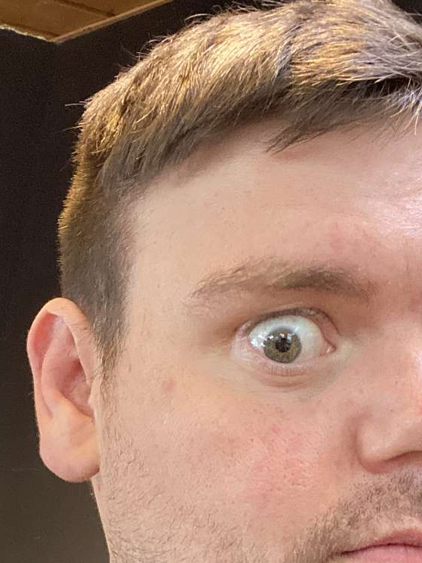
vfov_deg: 32.9
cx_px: 159
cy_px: 376
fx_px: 942
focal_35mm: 58
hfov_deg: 25.2
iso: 320
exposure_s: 1/33
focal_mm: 2.71
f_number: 2.2
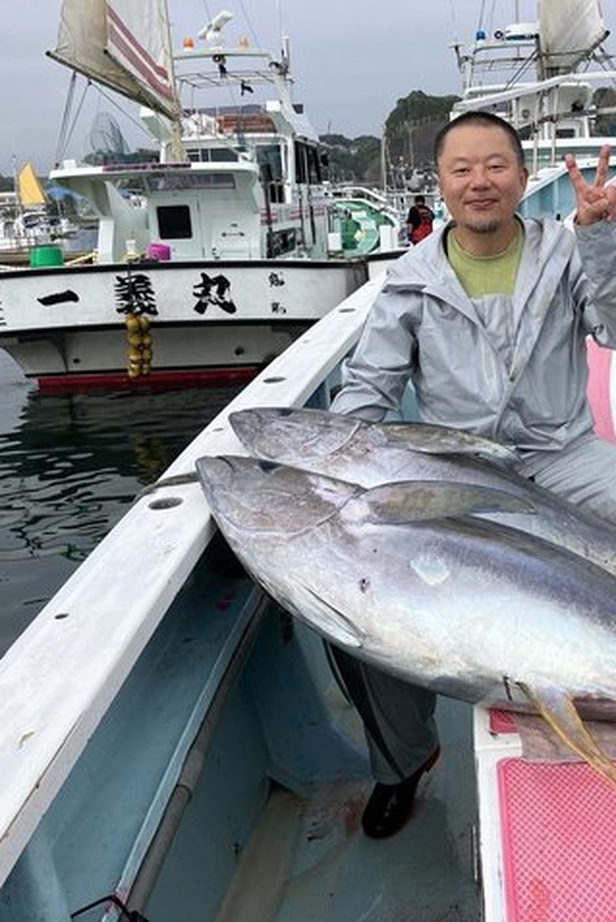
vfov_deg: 49.5
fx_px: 1000
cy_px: 461
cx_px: 490
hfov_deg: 33.3
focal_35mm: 39
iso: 32
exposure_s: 1/934
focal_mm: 3.99
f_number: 1.8
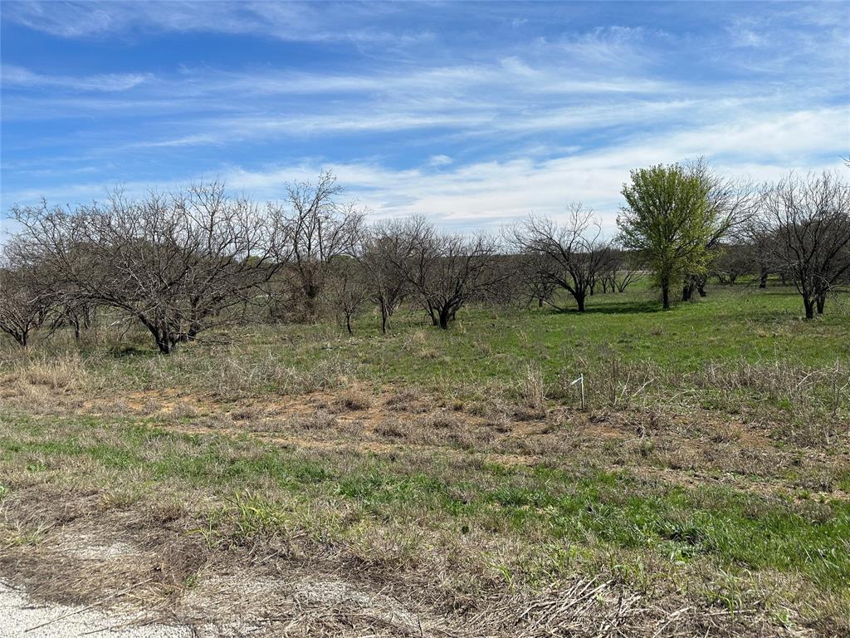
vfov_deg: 56.8
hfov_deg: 71.6
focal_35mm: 24
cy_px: 319
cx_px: 425
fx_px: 589
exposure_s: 1/5848
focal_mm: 6.86
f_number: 1.78
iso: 80
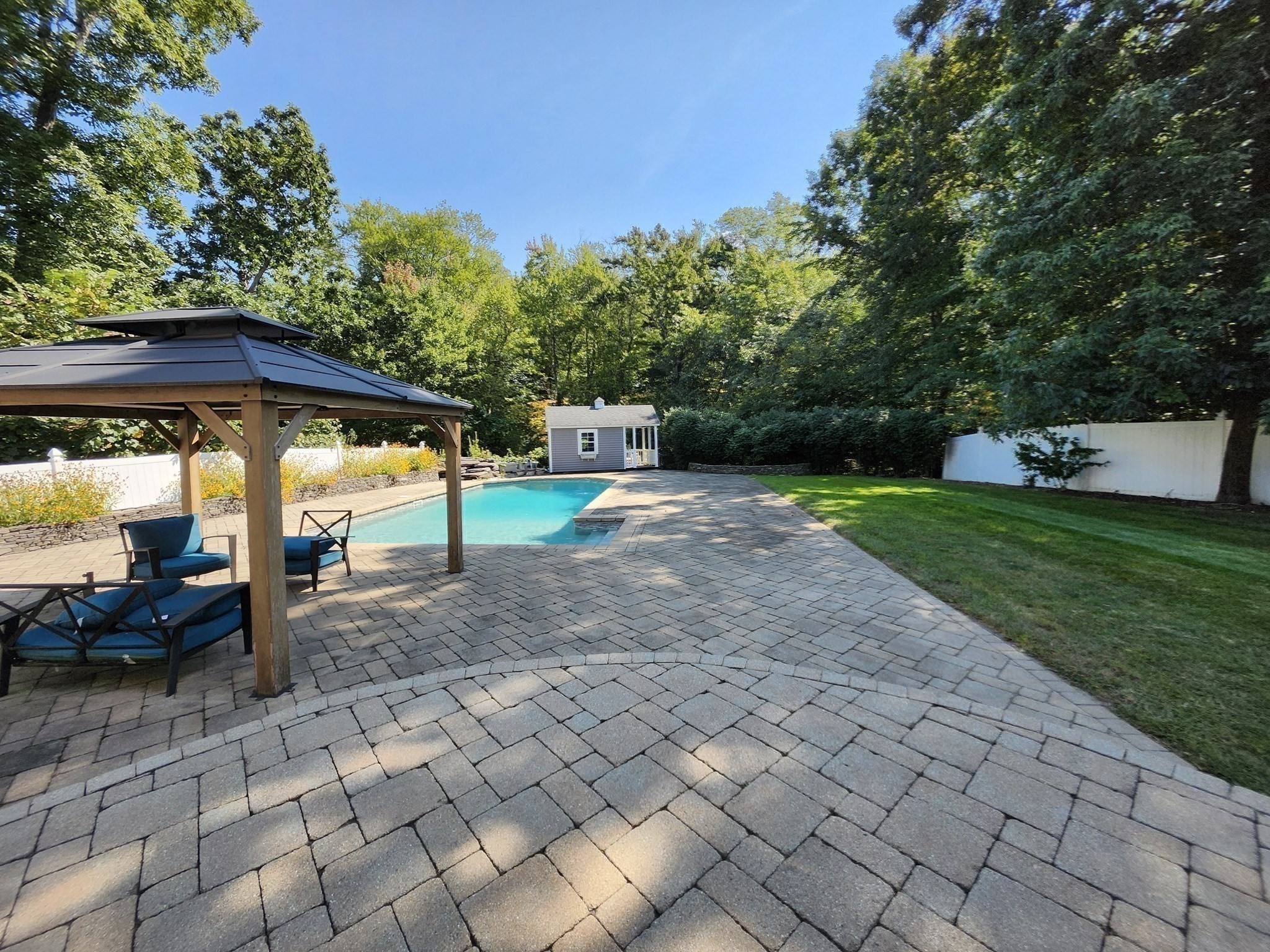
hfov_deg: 106.2
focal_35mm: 13
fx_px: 477
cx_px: 635
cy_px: 476
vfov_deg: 89.9
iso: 40
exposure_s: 1/724
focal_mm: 1.74
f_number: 2.2
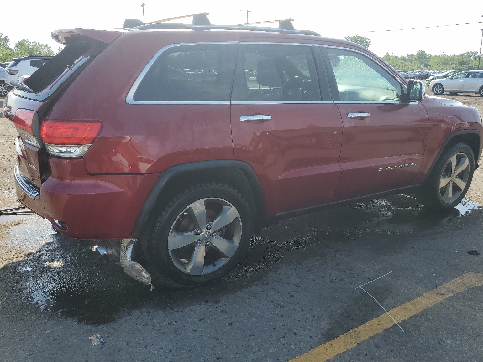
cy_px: 178
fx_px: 377
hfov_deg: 65.3
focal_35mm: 27
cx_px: 246
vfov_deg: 51.4
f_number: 1.5
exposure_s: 1/1667
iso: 50
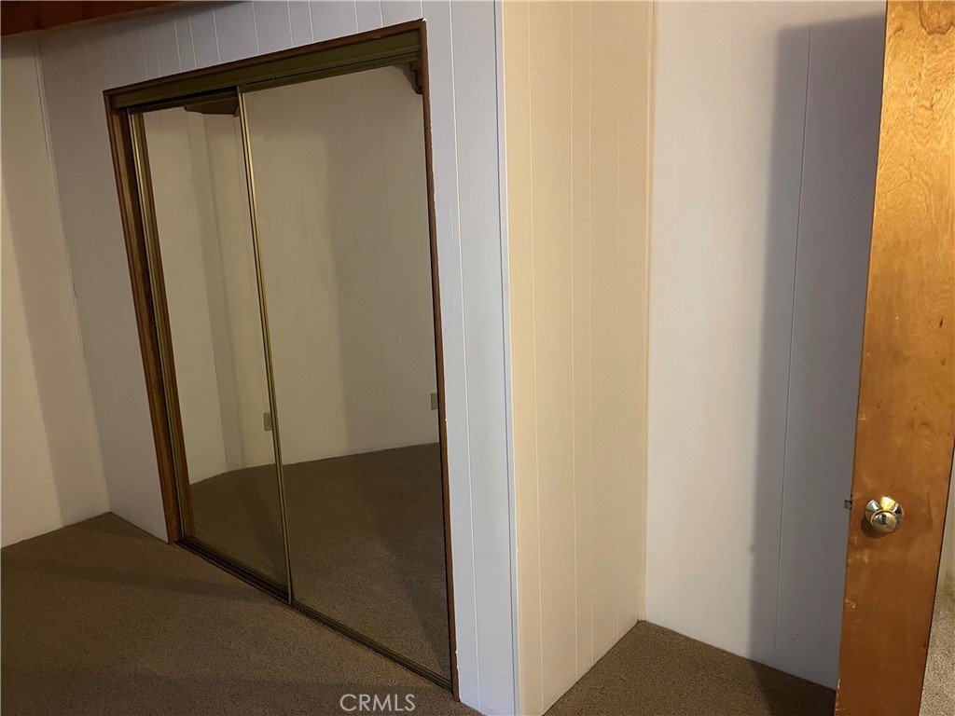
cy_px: 358
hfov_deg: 67.3
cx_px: 478
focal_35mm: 26
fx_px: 717
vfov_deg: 53.1
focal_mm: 5.1
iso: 500
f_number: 1.6
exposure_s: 1/30
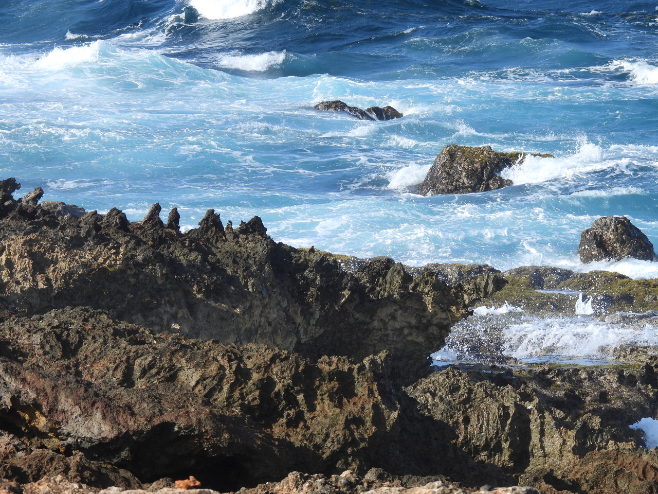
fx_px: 5703
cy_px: 247
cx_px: 329
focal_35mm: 300
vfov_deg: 5.0
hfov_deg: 6.6
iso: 100
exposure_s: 1/500
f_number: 5
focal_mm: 53.5
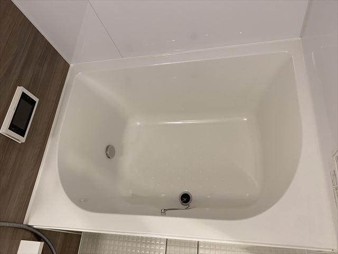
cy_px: 127
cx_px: 169
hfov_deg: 67.3
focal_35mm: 26
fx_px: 254
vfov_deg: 53.1
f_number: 1.8
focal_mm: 4.25
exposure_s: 1/50
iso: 100
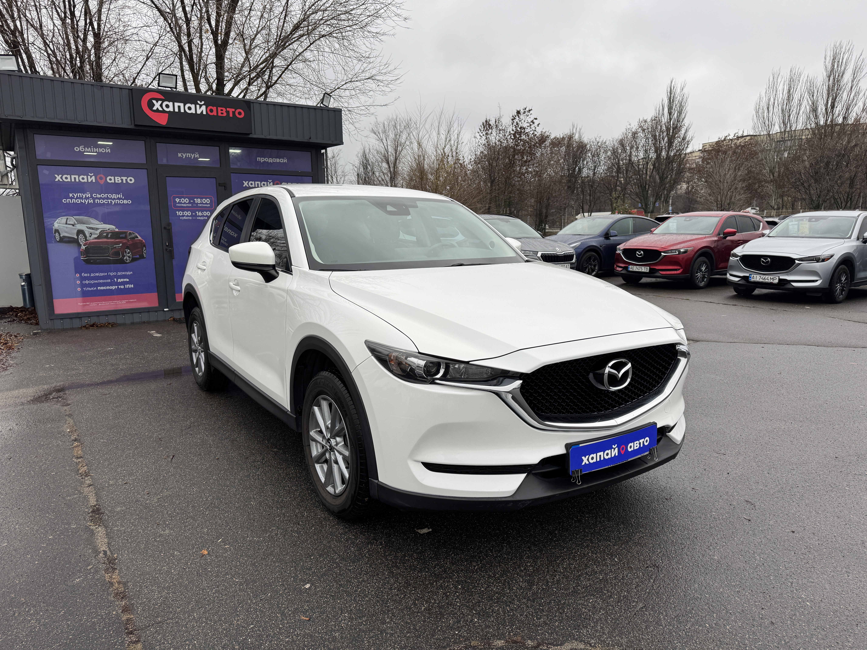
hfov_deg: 71.6
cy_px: 325
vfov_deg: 56.8
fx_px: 601
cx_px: 434
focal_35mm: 24
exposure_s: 1/609
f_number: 1.78
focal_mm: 6.76
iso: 80
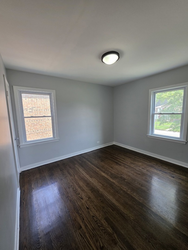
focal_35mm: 13
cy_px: 125
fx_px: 94
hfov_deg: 89.9
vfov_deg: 106.2
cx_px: 94
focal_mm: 2.2
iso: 100
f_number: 1.9
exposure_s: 1/120
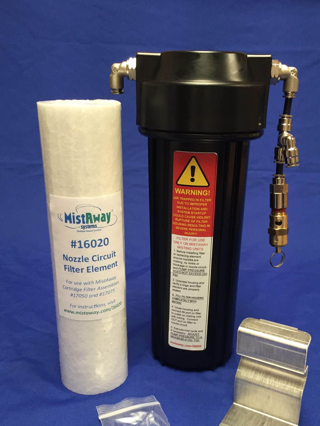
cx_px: 171
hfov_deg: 39.6
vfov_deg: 51.2
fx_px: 444
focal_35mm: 36
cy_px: 244
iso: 125
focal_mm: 4.15
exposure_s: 1/33
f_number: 2.2
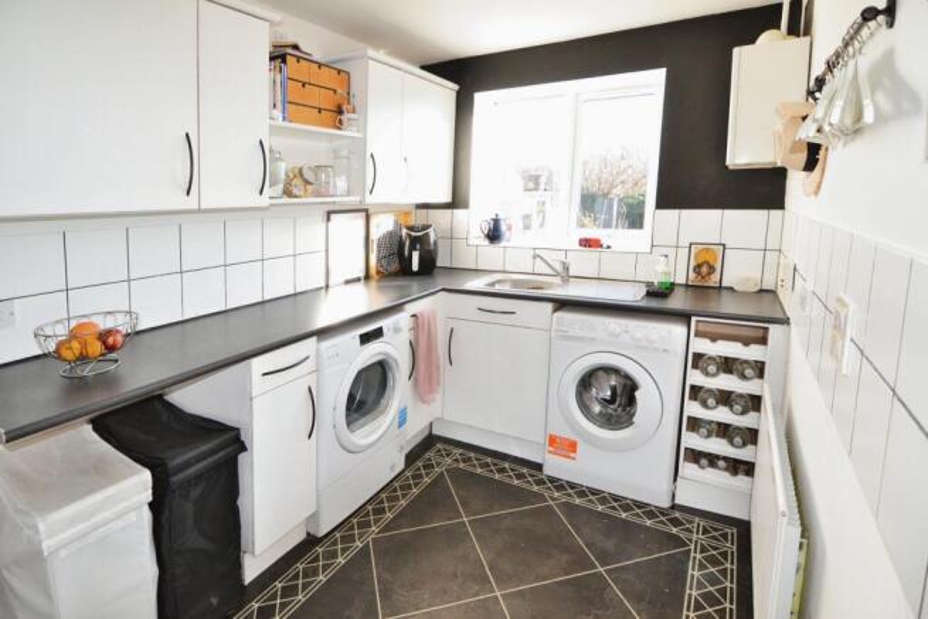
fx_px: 425
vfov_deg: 72.1
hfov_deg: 95.0
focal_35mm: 16
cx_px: 464
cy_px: 310
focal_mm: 11
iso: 400
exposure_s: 1/125
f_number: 4
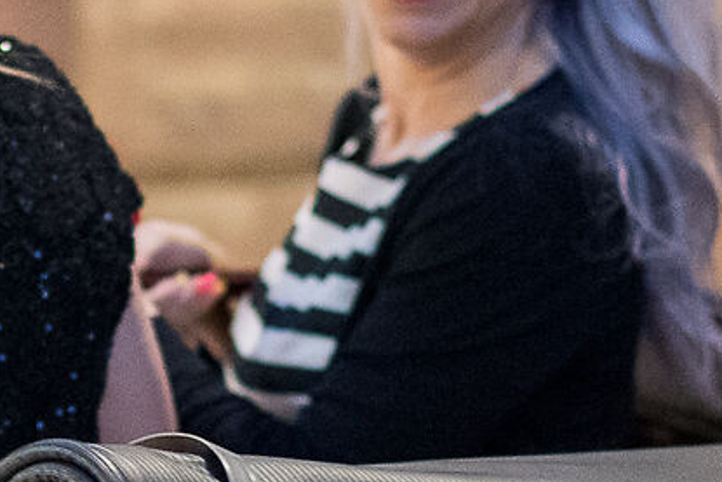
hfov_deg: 7.1
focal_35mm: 289
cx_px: 5
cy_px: 231
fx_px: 5798
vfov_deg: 4.8
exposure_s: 1/125
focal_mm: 50
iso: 3200
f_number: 2
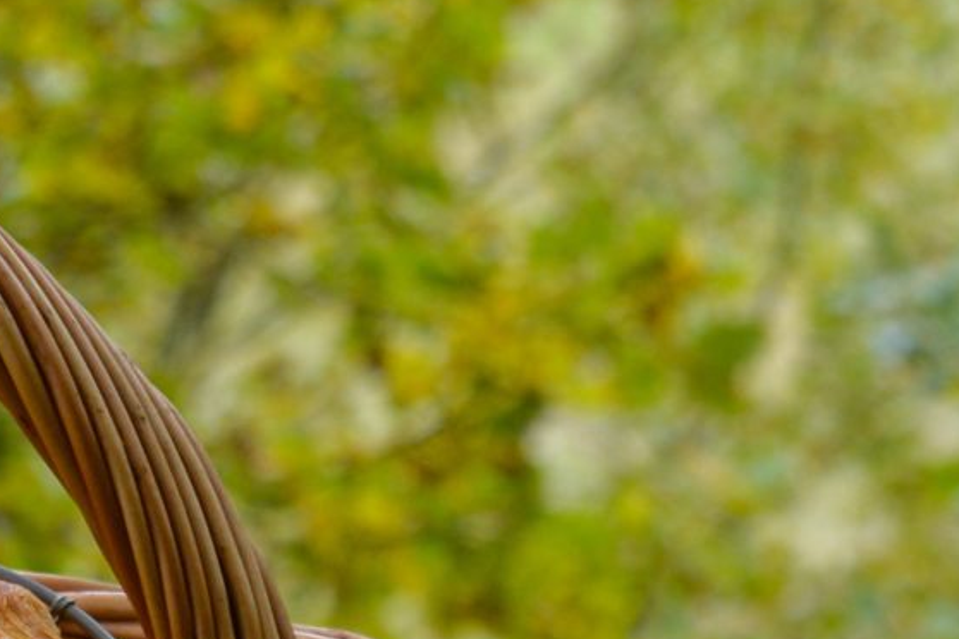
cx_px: 388
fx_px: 9536
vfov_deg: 3.8
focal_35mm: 358
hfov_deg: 5.8
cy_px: 1226
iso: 400
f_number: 8
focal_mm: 78
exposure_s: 1/125
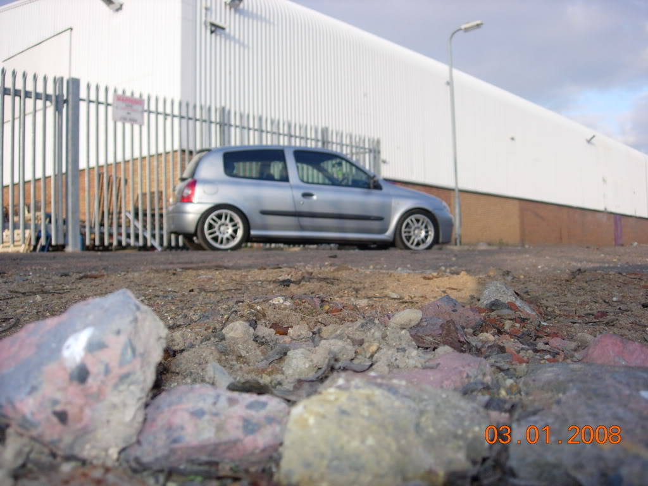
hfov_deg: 49.0
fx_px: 711
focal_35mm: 38
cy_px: 243
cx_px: 324
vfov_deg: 37.7
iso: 79
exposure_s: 1/683
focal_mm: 7.8
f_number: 2.8
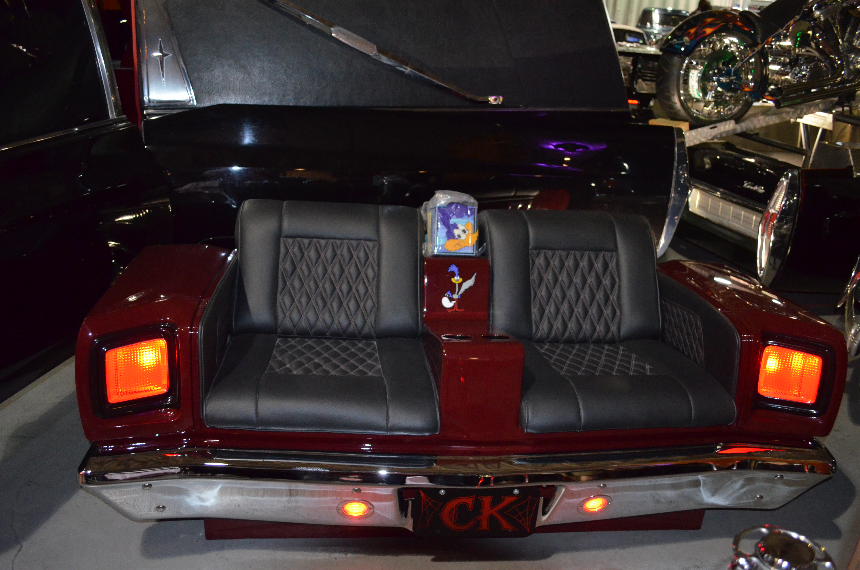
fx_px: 715
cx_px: 430
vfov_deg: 43.4
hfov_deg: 62.0
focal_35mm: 30
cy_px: 285
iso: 3200
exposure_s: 1/60
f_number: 3.8
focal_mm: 20
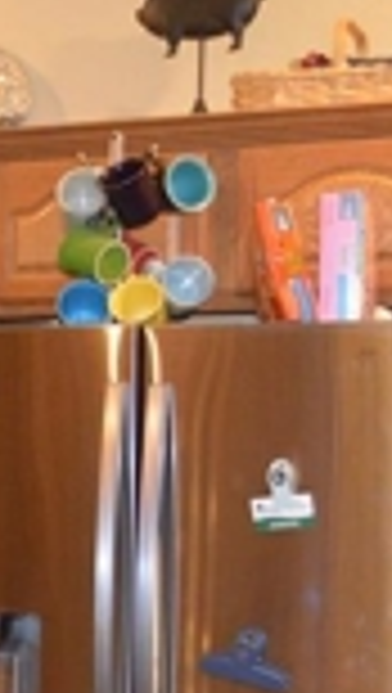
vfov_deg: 19.3
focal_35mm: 110
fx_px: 2026
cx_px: -297
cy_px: 506
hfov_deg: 10.4
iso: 2800
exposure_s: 1/60
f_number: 4
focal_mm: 24
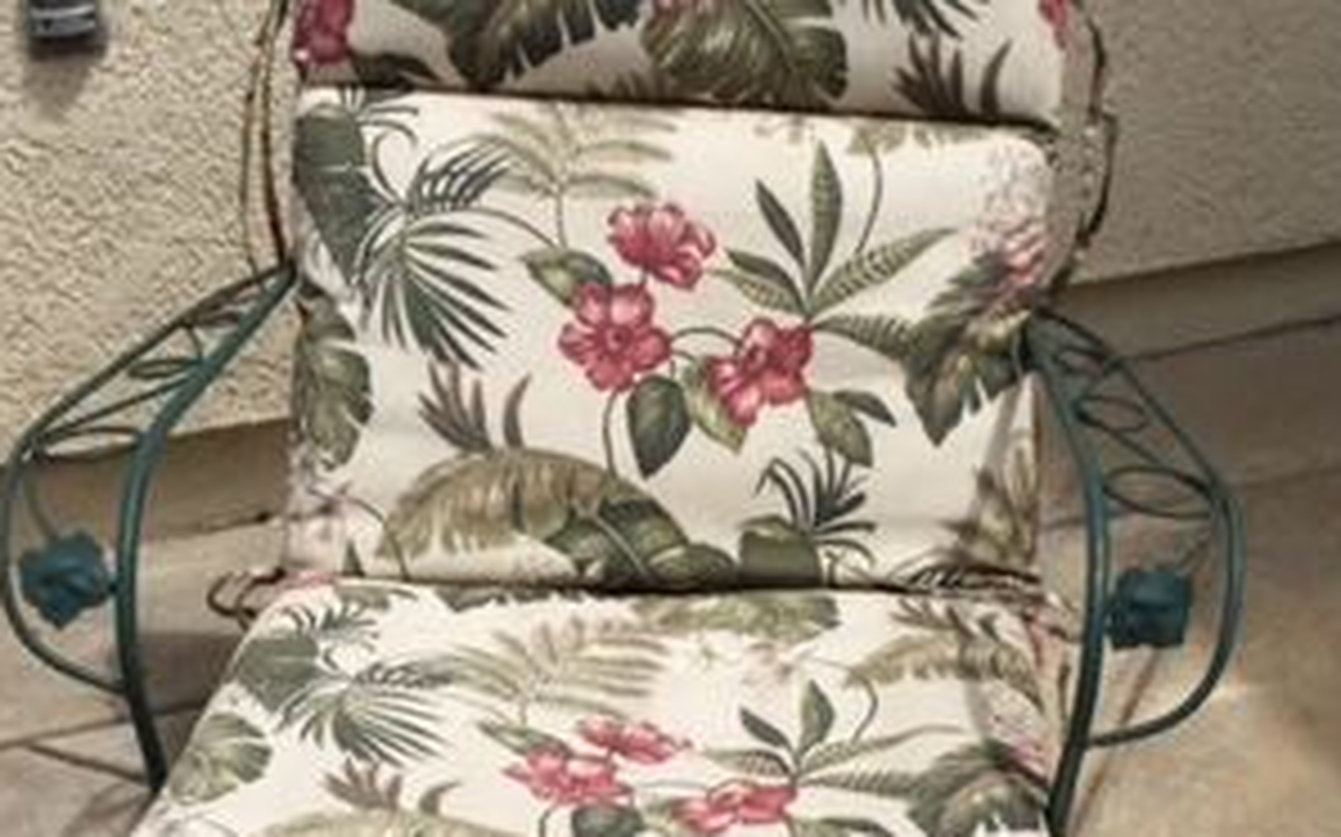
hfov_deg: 31.1
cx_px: 598
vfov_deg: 19.5
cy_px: 644
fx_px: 2411
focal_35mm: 66
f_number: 2.2
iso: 32
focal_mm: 4.15
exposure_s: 1/2825
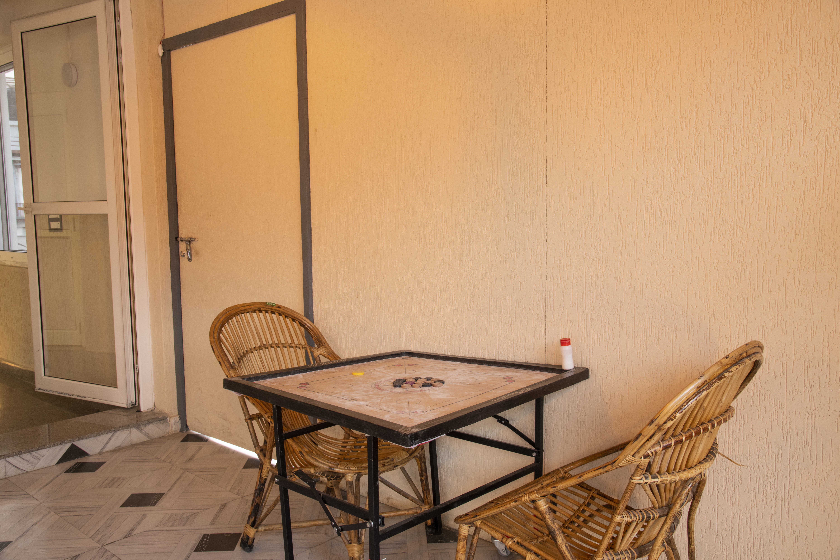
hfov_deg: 61.9
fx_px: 700
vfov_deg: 43.6
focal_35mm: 30
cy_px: 280
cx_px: 420
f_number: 9
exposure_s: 1/1.67
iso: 640
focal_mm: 30
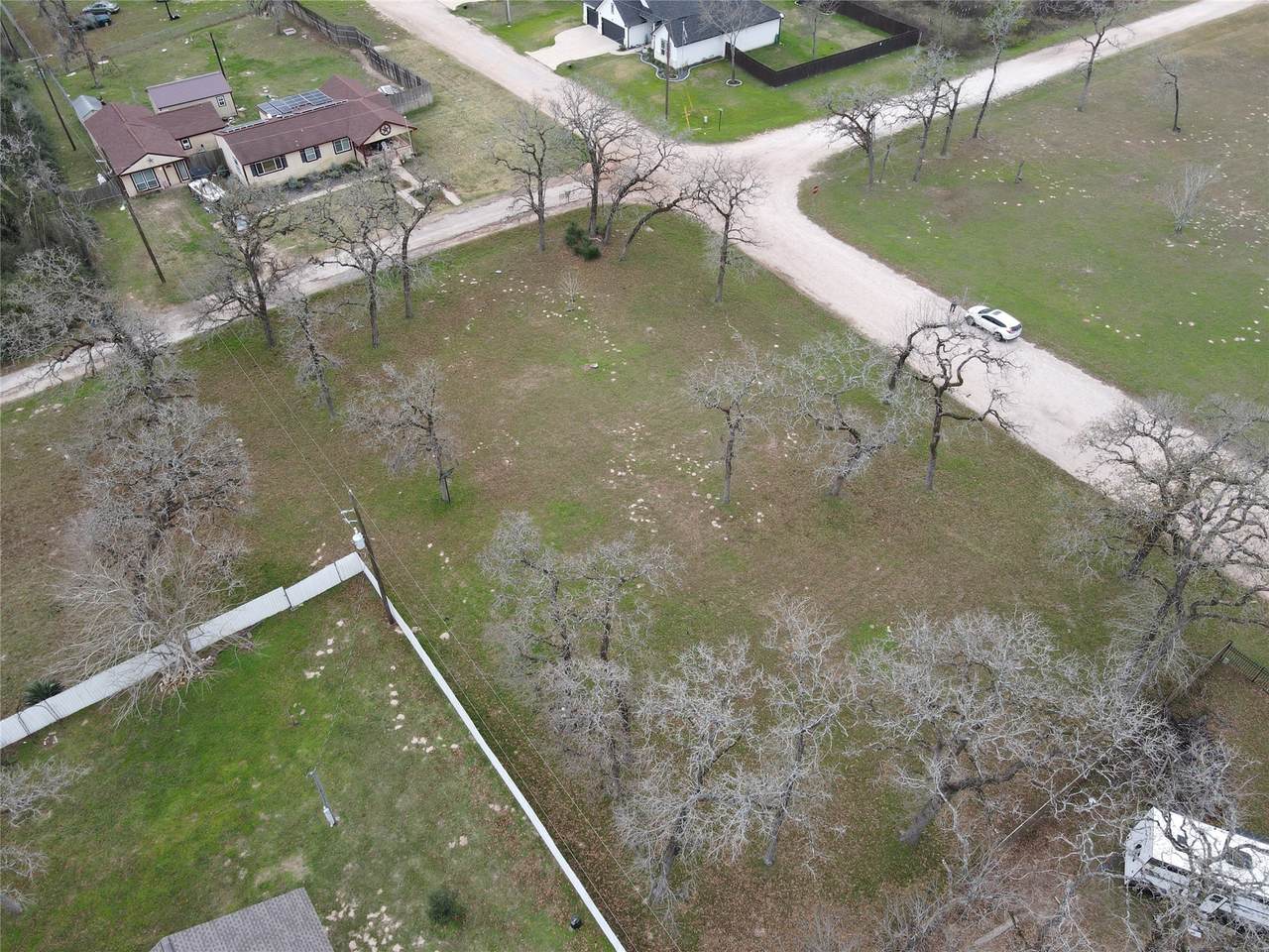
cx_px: 634
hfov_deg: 71.6
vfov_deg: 56.8
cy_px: 476
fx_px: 880
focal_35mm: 24
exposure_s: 1/50
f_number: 2.8
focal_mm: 4.5
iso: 100
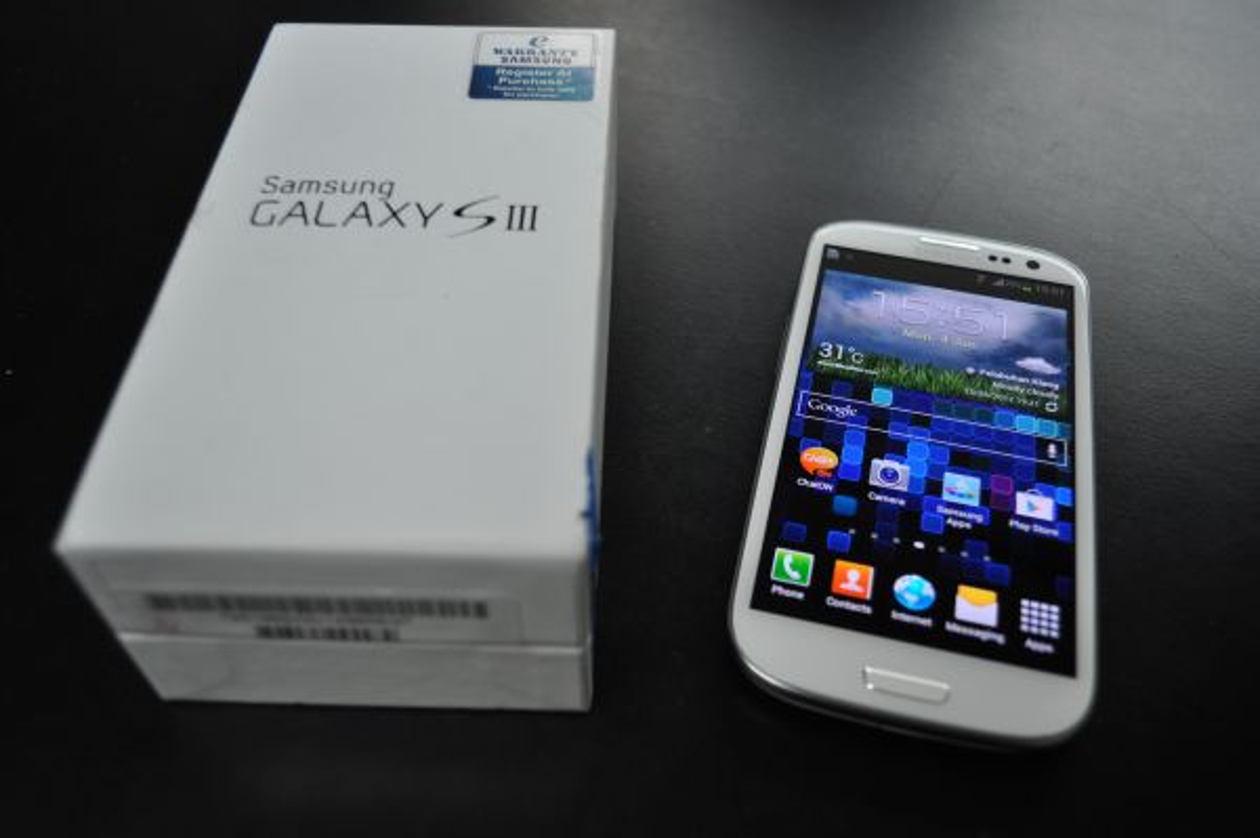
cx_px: 630
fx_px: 1154
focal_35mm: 33
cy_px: 419
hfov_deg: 57.3
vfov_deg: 39.9
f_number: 4
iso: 400
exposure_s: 1/60
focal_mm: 22
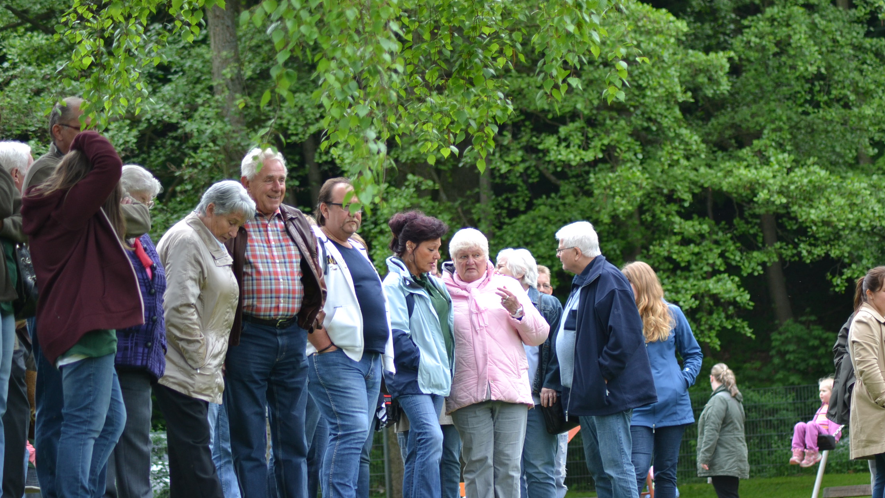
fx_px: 4130
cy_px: 259
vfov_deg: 6.9
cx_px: 446
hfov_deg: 12.2
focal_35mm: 176
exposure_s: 1/125
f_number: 4
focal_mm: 110
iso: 400
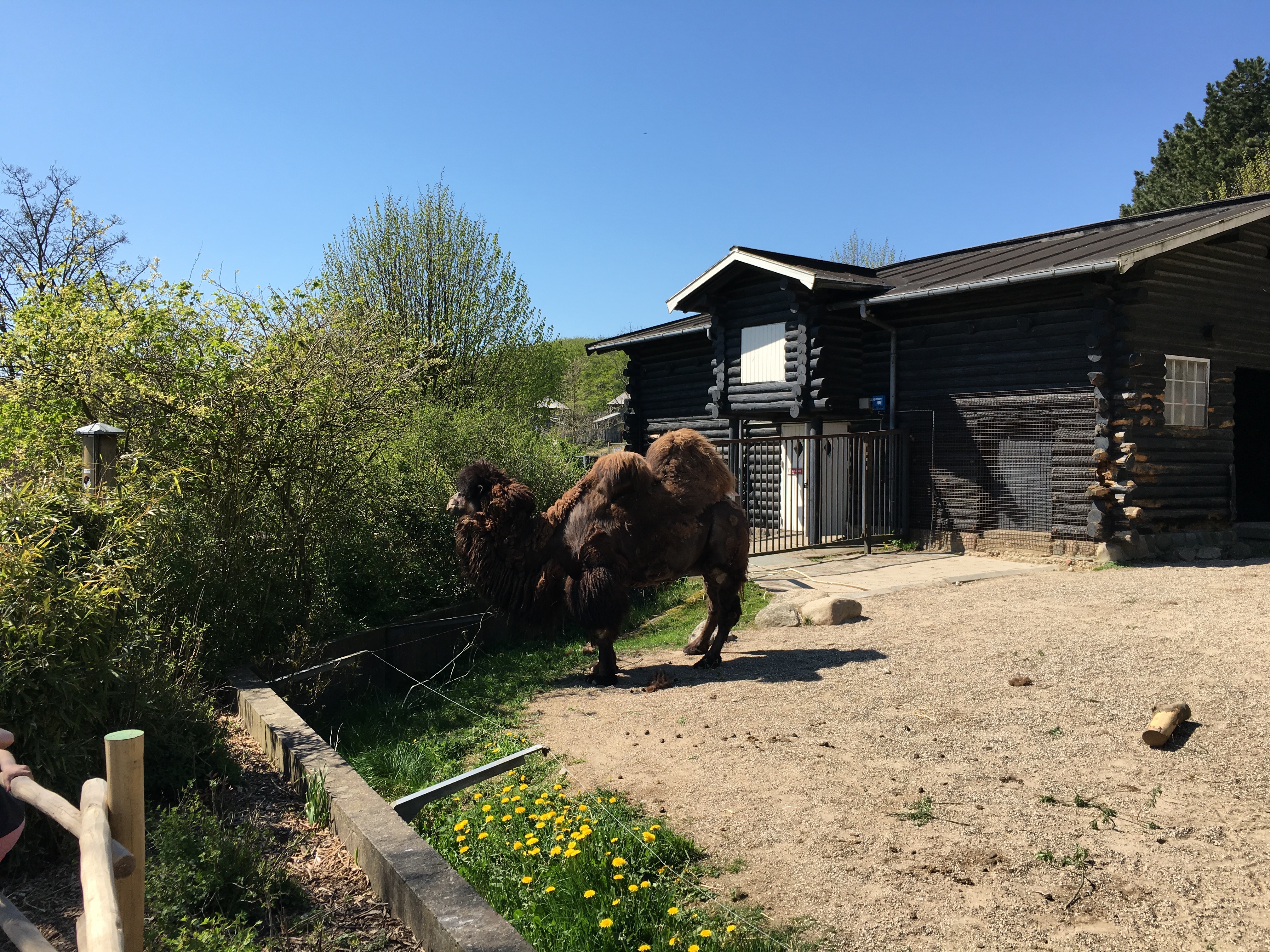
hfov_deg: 61.7
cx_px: 635
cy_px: 476
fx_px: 1064
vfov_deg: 48.2
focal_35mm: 29
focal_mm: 4.15
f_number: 2.2
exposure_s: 1/1115
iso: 25
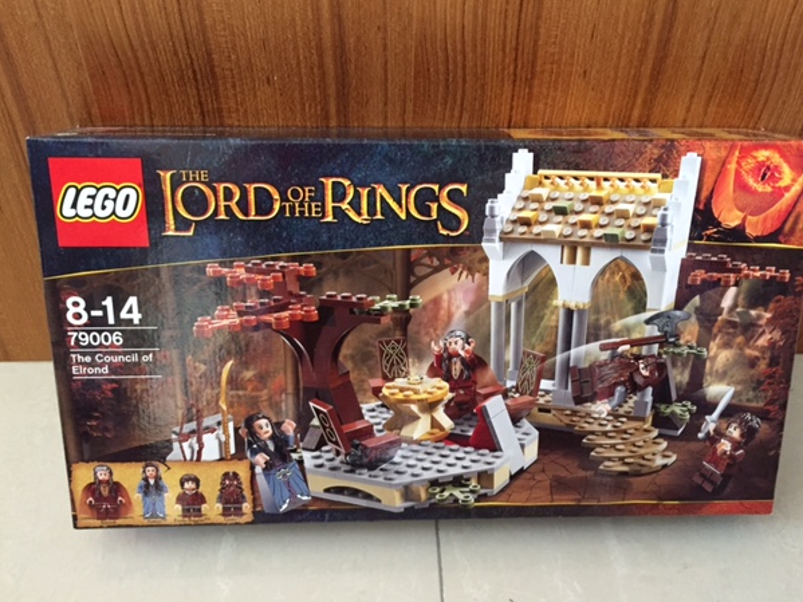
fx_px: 719
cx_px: 414
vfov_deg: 45.4
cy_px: 290
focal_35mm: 31
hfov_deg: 58.3
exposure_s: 1/24
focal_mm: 4.15
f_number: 2.2
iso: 250
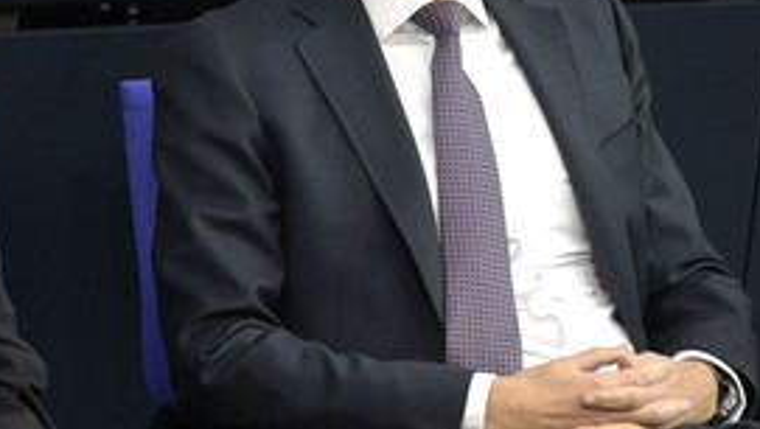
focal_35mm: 783
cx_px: 419
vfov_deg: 1.6
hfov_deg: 2.8
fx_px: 15793
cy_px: 87
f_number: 5.6
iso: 6400
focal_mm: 450
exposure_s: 1/400
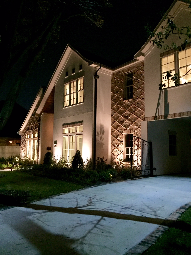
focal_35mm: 29
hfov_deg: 48.2
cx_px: 96
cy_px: 128
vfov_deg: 61.7
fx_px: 213
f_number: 2.2
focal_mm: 4.15
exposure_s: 1/15
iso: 800
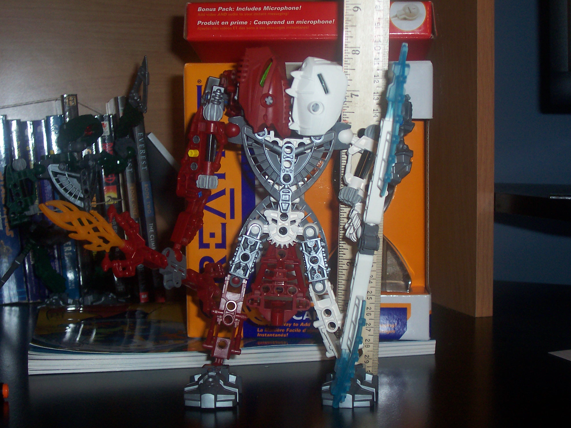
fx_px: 957
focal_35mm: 58
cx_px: 283
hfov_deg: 33.2
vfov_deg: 25.2
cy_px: 211
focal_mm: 8.6
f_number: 3.4
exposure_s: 1/60
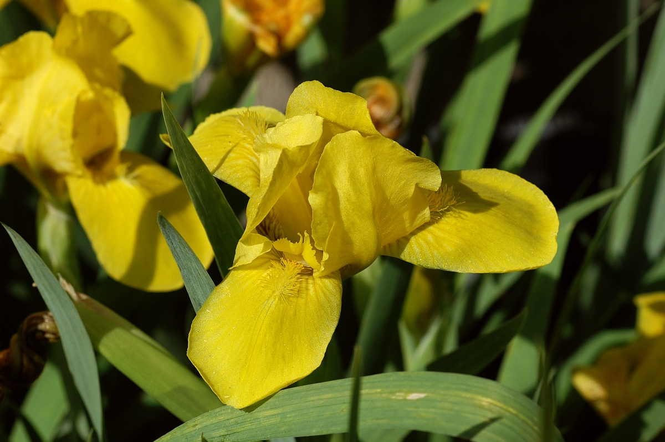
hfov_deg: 15.2
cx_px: 332
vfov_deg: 10.1
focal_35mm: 135
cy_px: 221
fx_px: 2492
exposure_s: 1/400
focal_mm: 90
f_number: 14
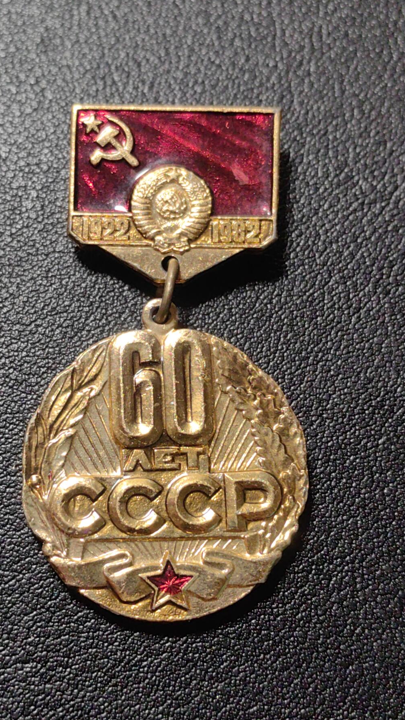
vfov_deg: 38.5
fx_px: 1031
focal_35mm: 54
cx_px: 168
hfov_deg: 22.2
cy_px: 363
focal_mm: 5.75
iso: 80
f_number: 2
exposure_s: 1/99.9
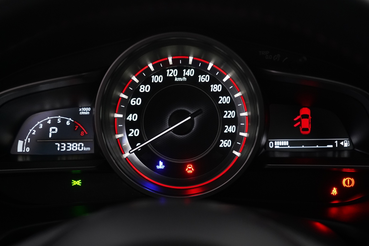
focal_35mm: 70
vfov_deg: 19.5
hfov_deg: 28.8
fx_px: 717
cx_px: 184
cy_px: 123
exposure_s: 1/60
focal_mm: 70
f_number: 5.6
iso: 4000
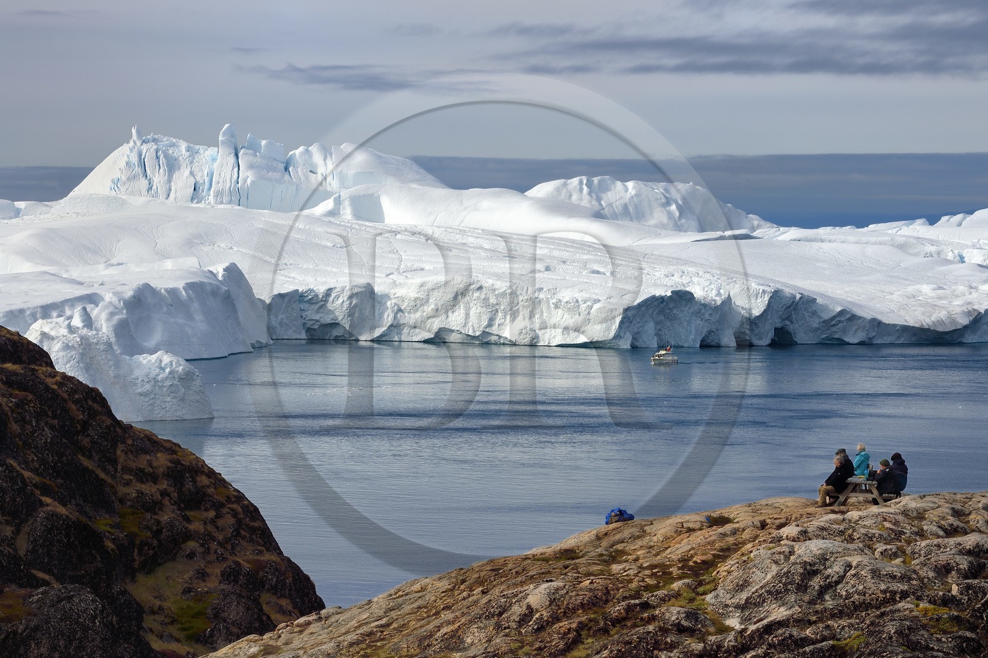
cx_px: 494
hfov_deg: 12.8
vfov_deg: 8.6
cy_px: 329
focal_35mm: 160
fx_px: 4390
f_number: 18
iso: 200
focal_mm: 160
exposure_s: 1/200
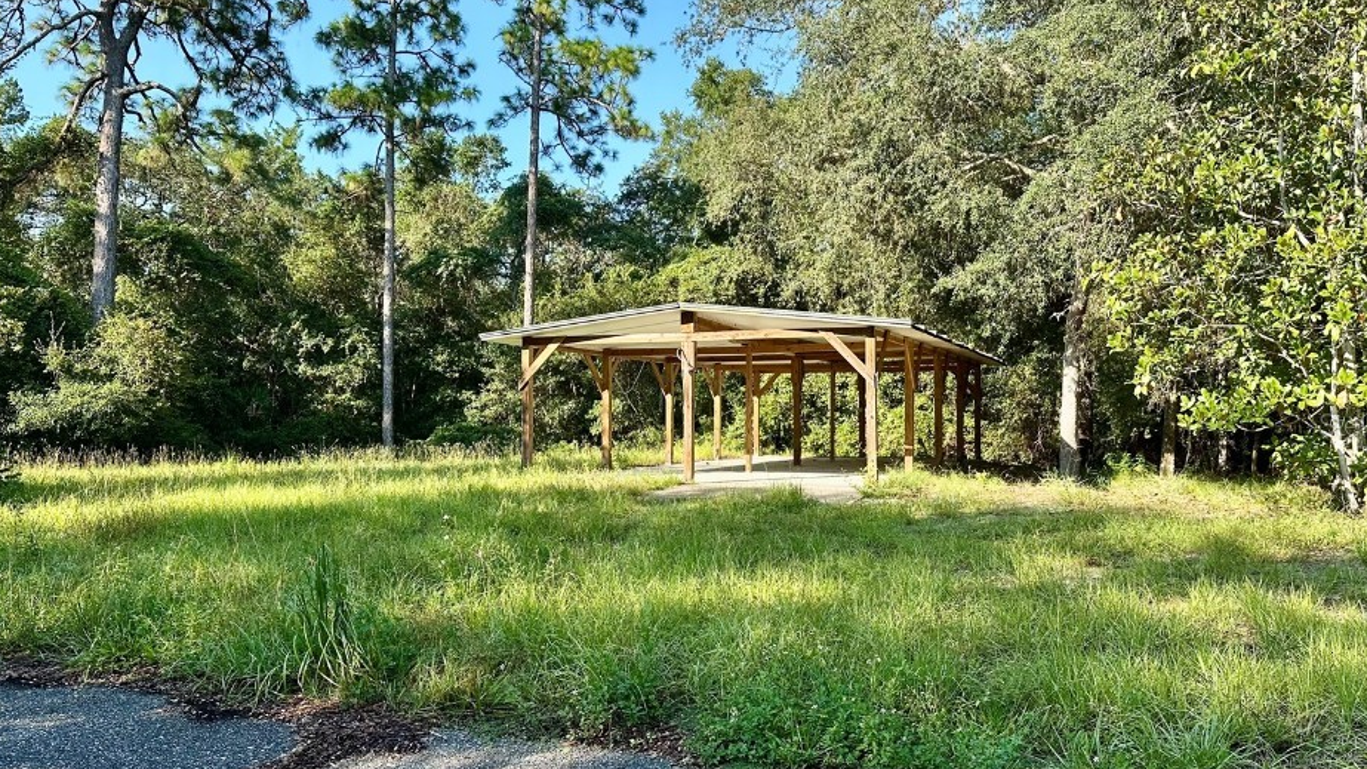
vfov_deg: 40.1
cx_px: 701
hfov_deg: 66.1
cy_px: 424
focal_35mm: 29
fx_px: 1051
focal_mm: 6.86
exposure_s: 1/1083
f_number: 1.78
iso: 80
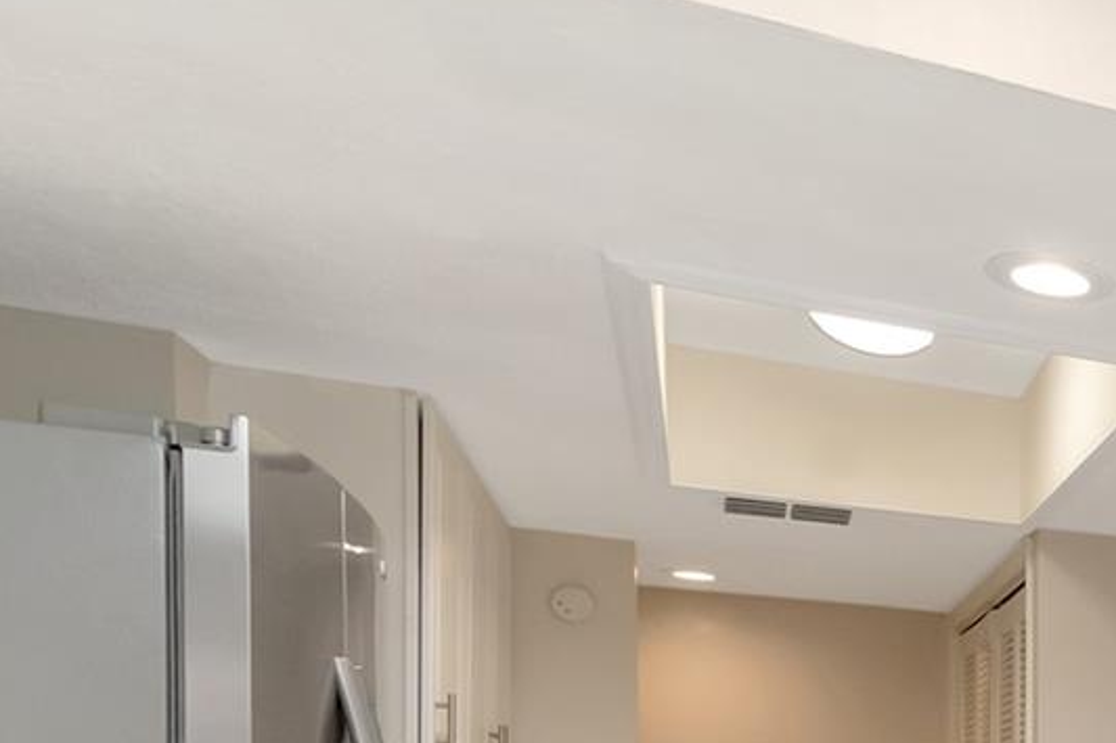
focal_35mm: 45
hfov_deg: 30.6
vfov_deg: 26.9
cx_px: 1556
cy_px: 856
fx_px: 1394
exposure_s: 1/100
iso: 800
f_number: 9
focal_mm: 10
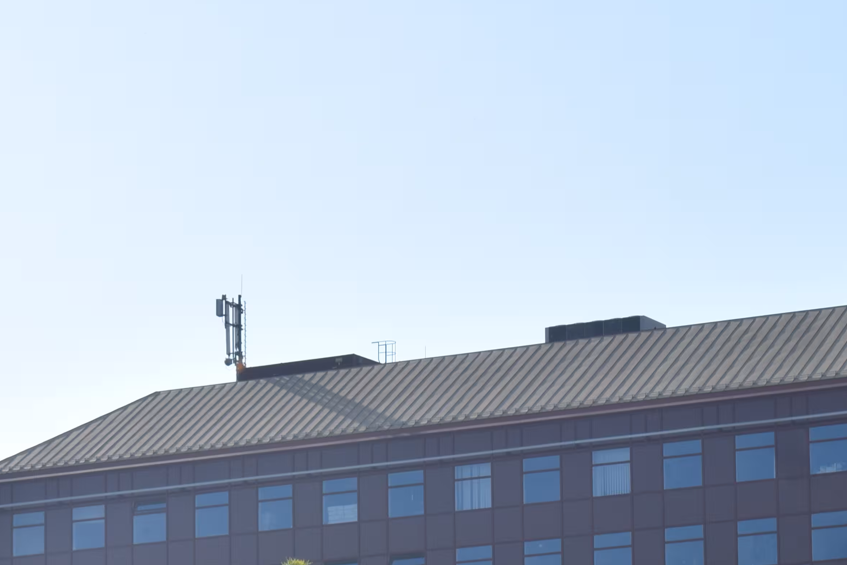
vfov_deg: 9.3
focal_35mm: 146
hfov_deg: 14.0
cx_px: 643
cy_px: 704
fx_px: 3435
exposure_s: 1/500
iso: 200
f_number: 11
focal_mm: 38
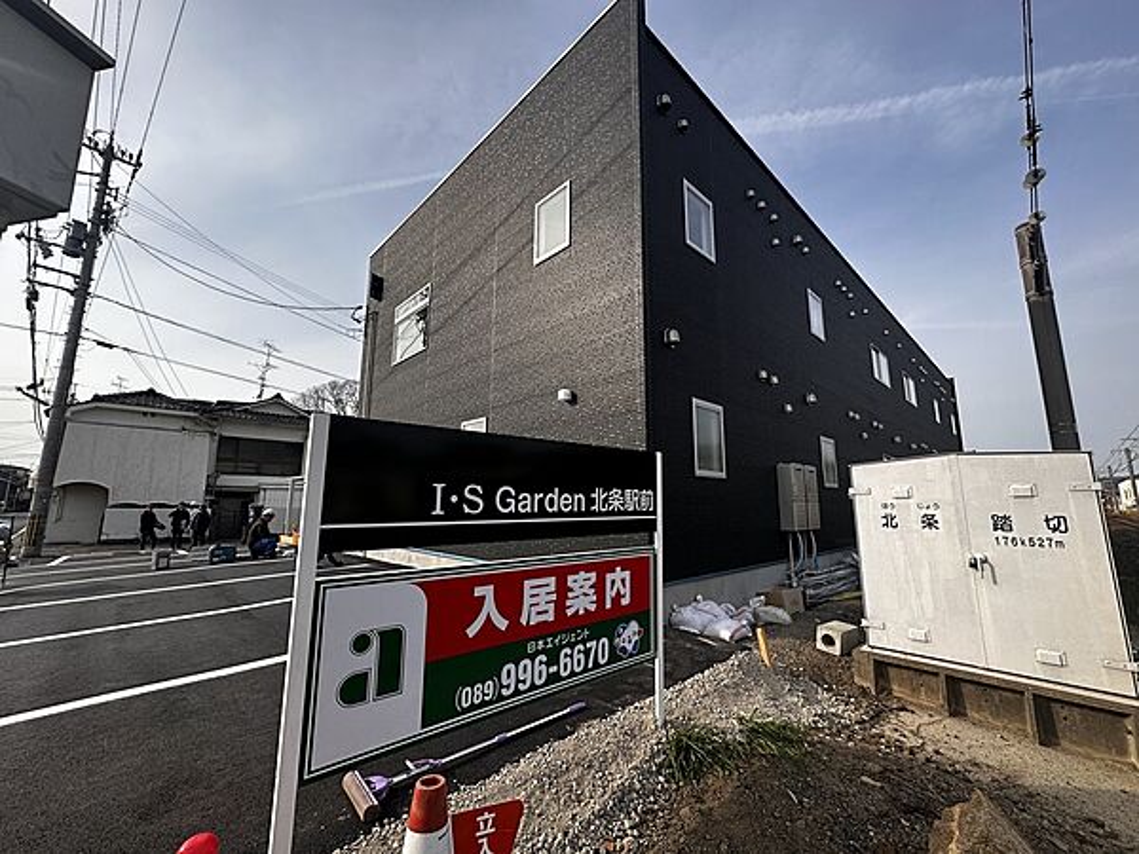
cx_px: 570
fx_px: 461
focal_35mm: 14
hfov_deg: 102.1
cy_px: 427
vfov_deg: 85.7
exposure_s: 1/729
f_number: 2.2
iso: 40
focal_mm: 2.22
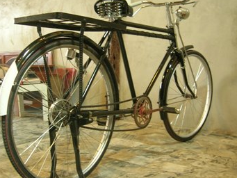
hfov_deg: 41.2
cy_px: 86
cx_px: 119
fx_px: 315
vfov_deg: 31.5
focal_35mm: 46
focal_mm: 5.4
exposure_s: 1/3.8
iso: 120
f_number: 2.8
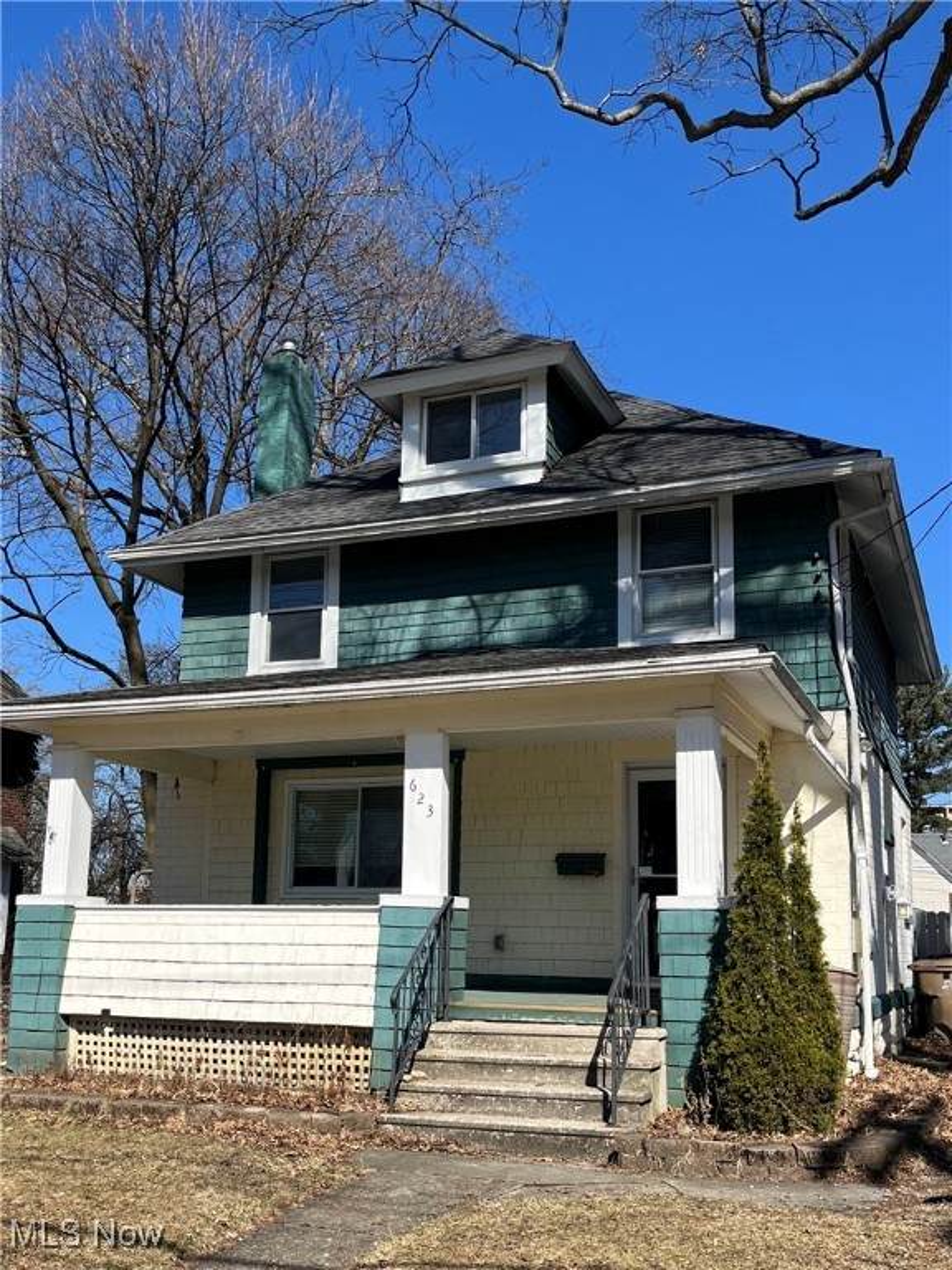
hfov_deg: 53.1
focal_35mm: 26
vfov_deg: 67.3
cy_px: 635
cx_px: 476
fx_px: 953
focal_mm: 5.1
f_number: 1.6
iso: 50
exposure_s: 1/3413
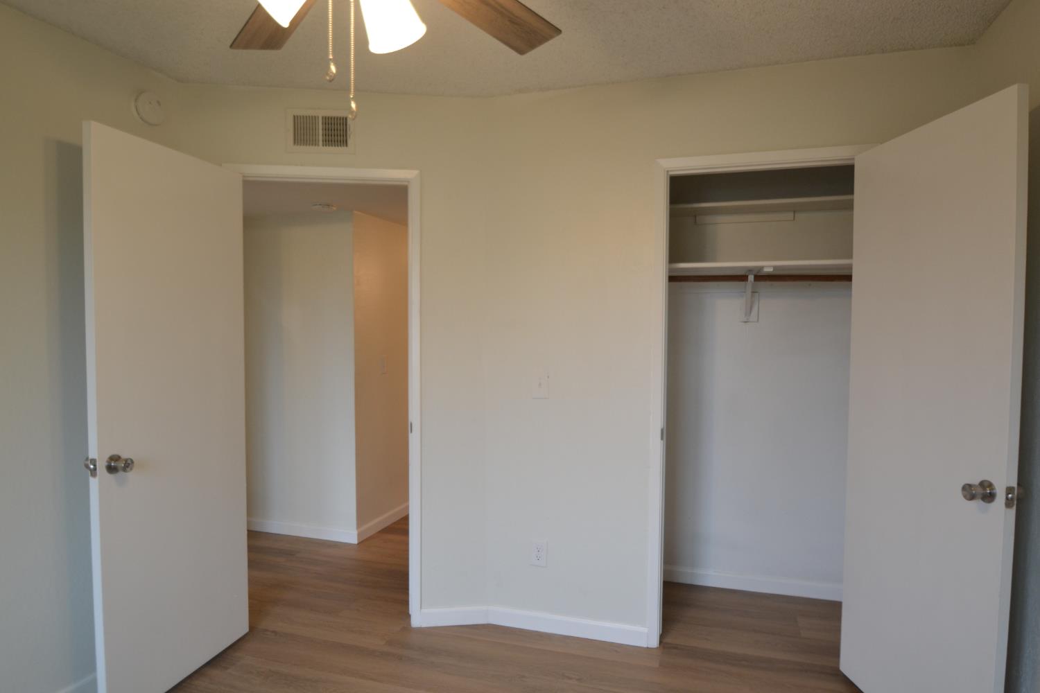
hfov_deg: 81.2
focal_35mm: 21
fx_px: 607
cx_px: 520
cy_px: 346
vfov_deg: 59.5
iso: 450
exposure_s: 1/60
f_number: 3.8
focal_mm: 14
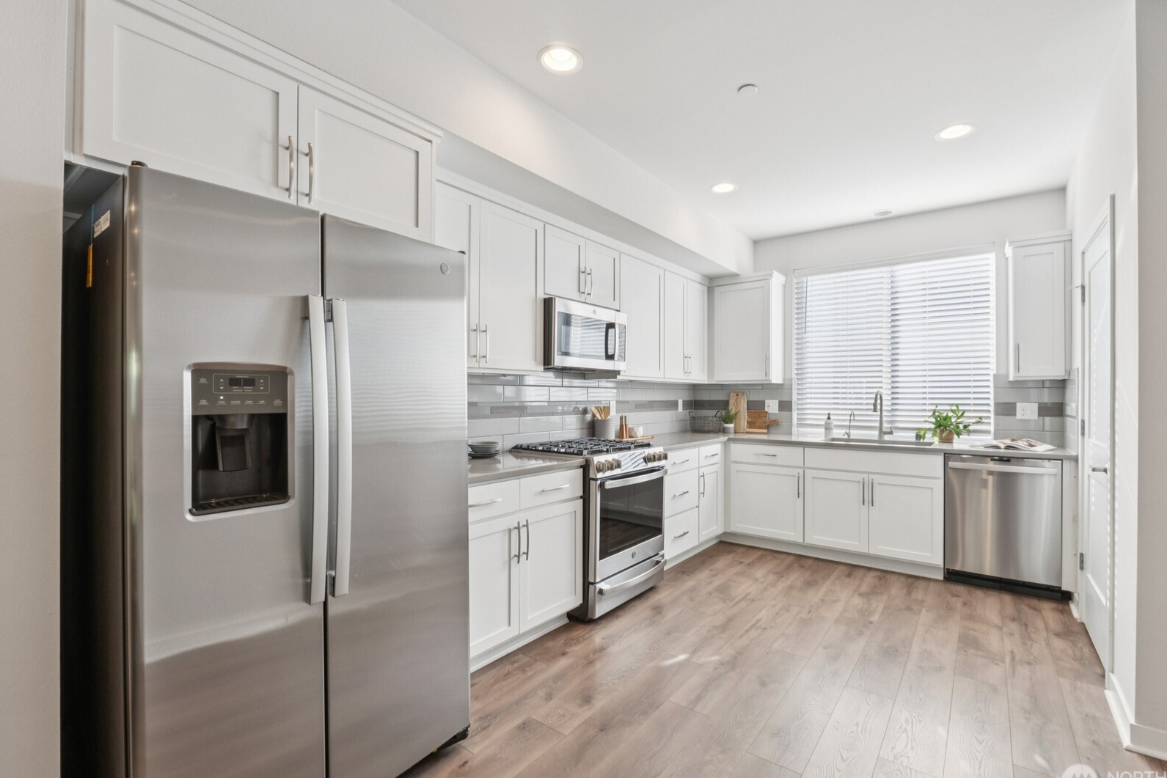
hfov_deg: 96.6
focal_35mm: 16
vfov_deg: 73.8
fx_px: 519
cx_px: 617
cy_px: 396
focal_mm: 10
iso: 250
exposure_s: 1/15
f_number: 9
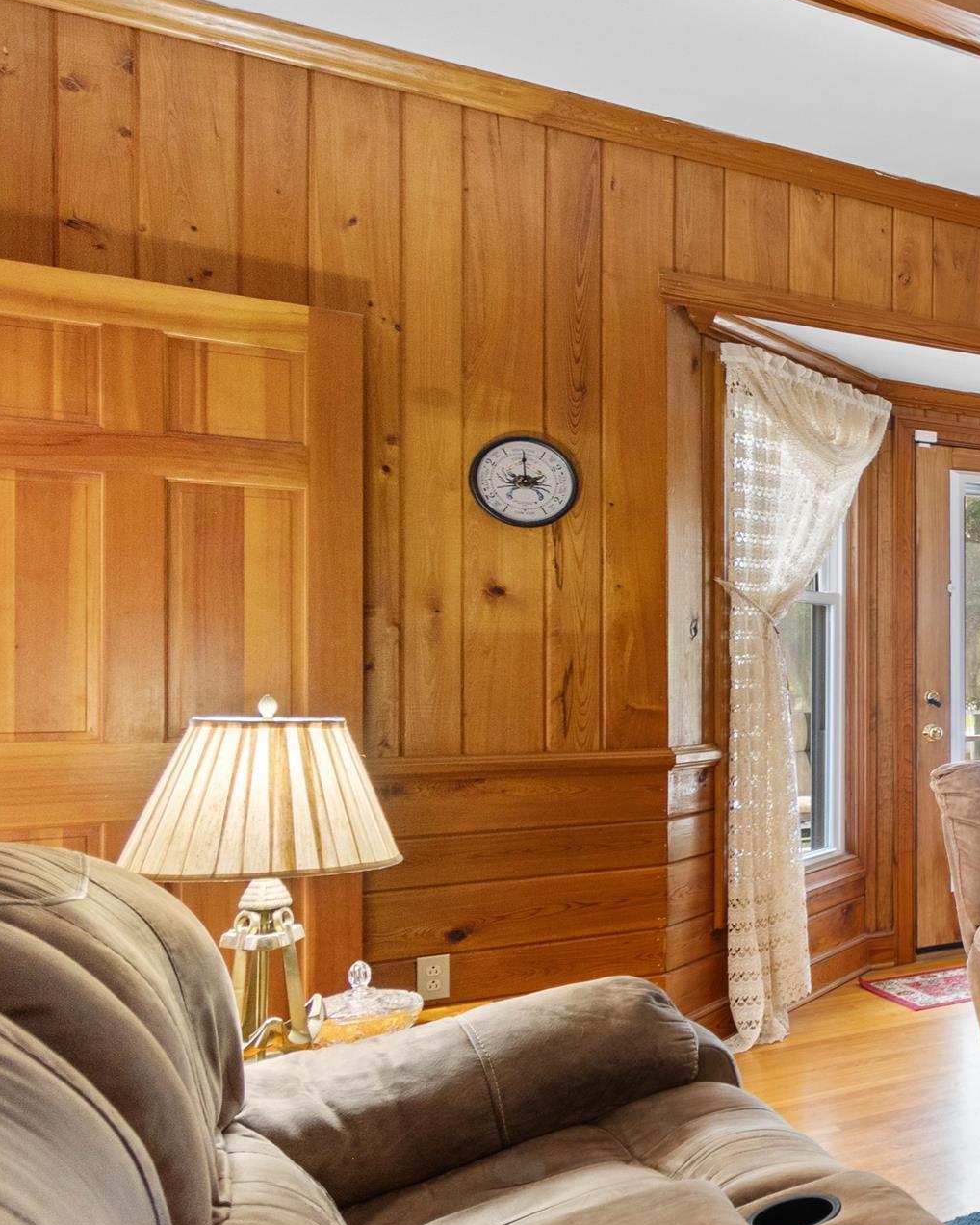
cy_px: 665
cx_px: 1399
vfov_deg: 52.8
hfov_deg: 29.9
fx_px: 1232
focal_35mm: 34
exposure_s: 6
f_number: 4.5
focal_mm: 10
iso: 100
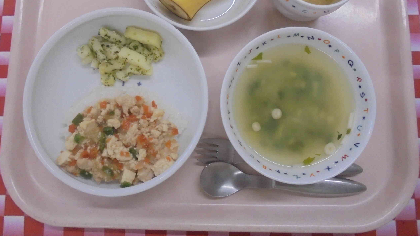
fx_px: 323
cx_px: 206
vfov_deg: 39.7
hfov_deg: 66.1
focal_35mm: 29
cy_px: 78
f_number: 3.5
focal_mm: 4.6
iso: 500
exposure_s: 1/125
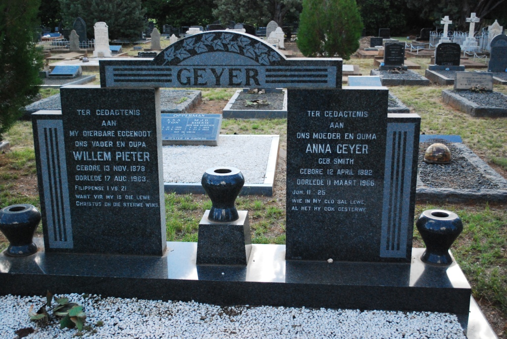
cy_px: 170
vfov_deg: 32.0
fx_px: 592
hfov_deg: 46.4
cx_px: 254
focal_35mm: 42
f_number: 4.5
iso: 1600
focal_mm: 28
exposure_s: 1/1600
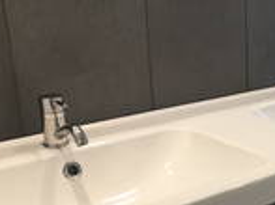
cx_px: 307
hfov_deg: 25.3
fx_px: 564
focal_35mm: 71
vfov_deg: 20.6
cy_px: 145
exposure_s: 1/30
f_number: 2.2
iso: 40
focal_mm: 4.15
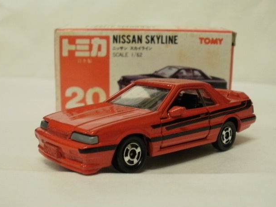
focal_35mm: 46
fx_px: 367
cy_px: 101
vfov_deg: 31.5
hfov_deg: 41.2
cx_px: 138
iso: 125
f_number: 4
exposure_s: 1/10
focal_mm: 7.7
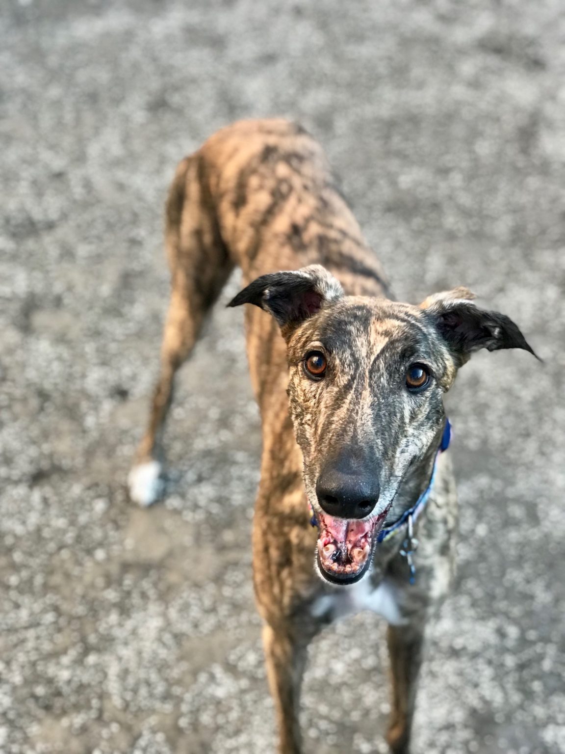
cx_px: 282
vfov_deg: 33.8
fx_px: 1240
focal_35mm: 57
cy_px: 377
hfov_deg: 25.7
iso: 80
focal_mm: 6.6
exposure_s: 1/60
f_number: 2.8
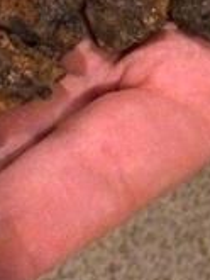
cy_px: -134
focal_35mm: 114
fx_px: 921
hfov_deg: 12.8
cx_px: -8
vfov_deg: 15.9
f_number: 2.2
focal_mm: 4.15
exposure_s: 1/15
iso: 640
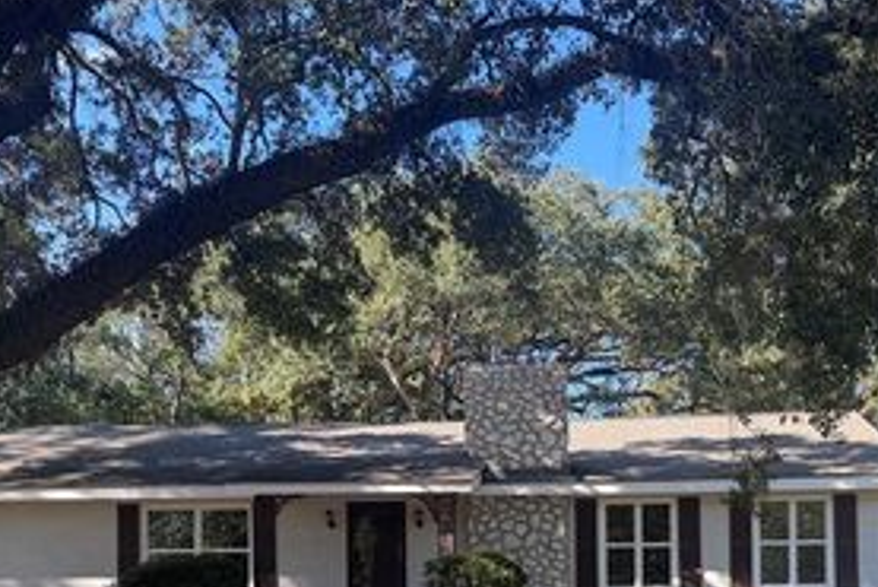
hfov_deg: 43.0
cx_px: 586
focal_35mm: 45
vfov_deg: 28.3
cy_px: 573
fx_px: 1098
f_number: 1.78
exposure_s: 1/805
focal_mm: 6.76
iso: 100
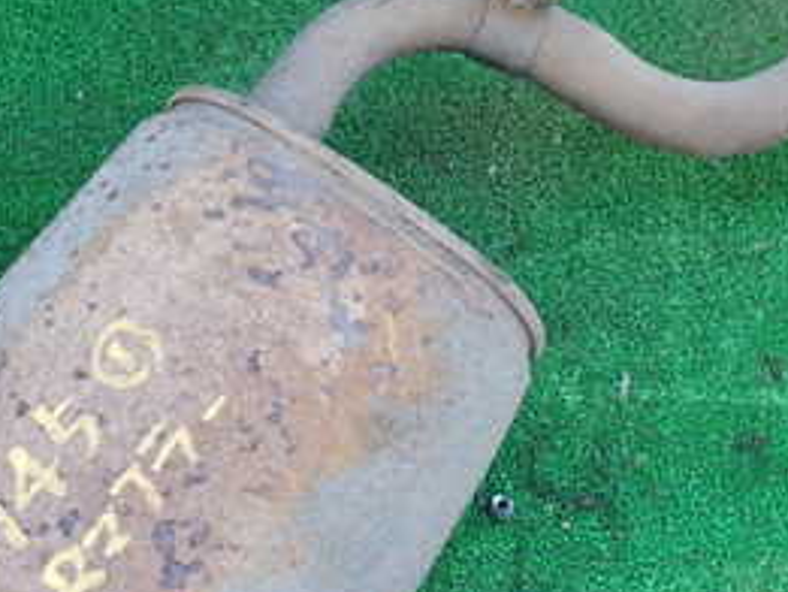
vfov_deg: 21.3
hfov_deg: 28.1
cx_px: 453
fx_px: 1571
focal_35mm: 69
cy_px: 375
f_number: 2.3
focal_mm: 5.4
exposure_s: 1/80
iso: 100
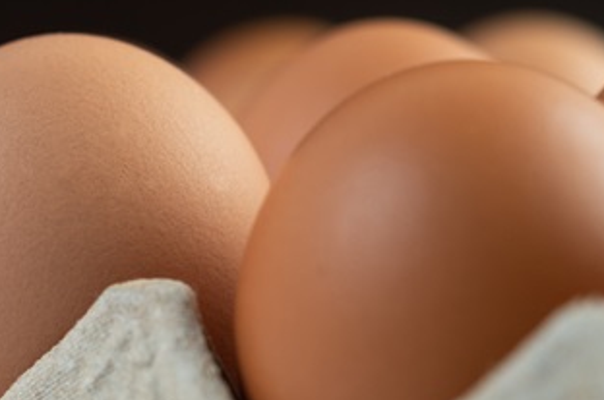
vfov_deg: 8.9
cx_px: -72
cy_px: 276
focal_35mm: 154
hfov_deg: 13.1
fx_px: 2580
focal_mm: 60
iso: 100
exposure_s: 1/100
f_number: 5.6
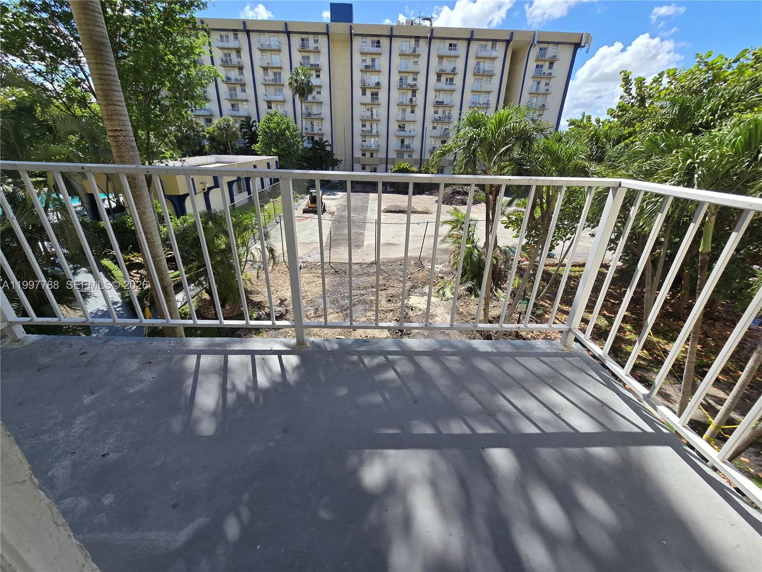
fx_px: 286
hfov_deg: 106.2
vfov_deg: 89.9
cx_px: 381
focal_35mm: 13
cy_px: 286
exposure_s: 1/1690
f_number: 2.2
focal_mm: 2.2
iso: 50
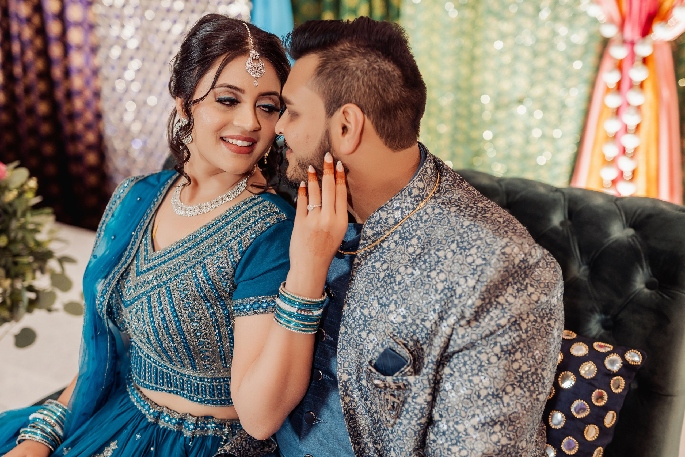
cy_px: 228
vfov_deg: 27.0
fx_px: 951
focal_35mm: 50
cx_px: 342
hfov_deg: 39.6
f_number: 2
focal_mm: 50
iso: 320
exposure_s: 1/200
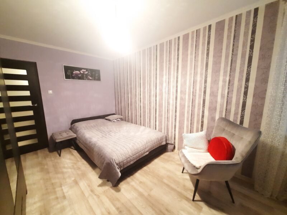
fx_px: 108
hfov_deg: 106.2
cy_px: 108
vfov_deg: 89.9
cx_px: 144
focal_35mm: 13
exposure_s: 1/11
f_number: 2.2
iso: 800
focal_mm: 1.74
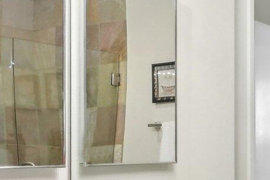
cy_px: 153
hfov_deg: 25.9
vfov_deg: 18.9
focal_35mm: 71
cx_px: 310
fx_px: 532
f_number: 9.5
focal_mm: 16
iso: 3200
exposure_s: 1/45
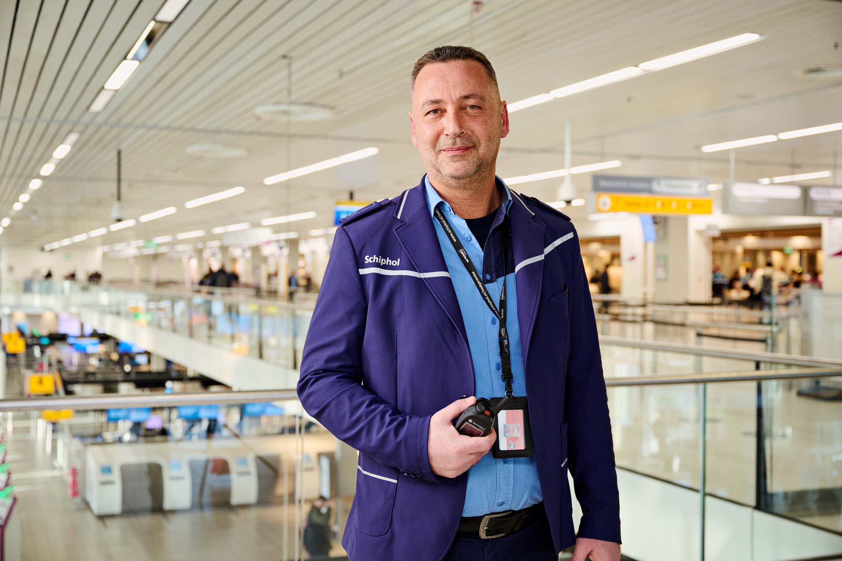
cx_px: 421
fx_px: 1076
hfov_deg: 42.7
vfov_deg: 29.2
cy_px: 280
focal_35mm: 46
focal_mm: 46
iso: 500
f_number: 3.5
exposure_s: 1/125
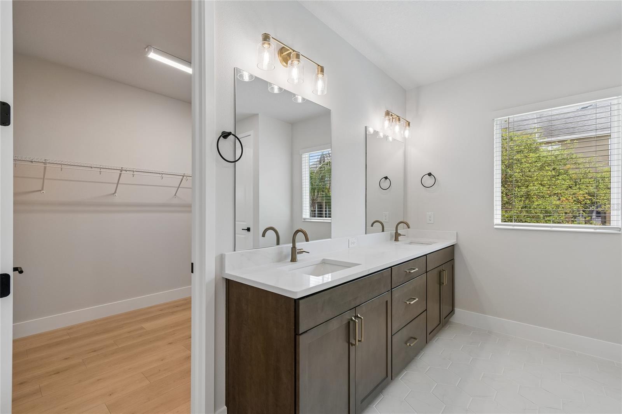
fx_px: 259
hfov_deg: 100.4
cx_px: 311
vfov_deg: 77.3
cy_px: 207
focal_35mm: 15
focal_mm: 10
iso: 100
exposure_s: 1/30
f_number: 7.1
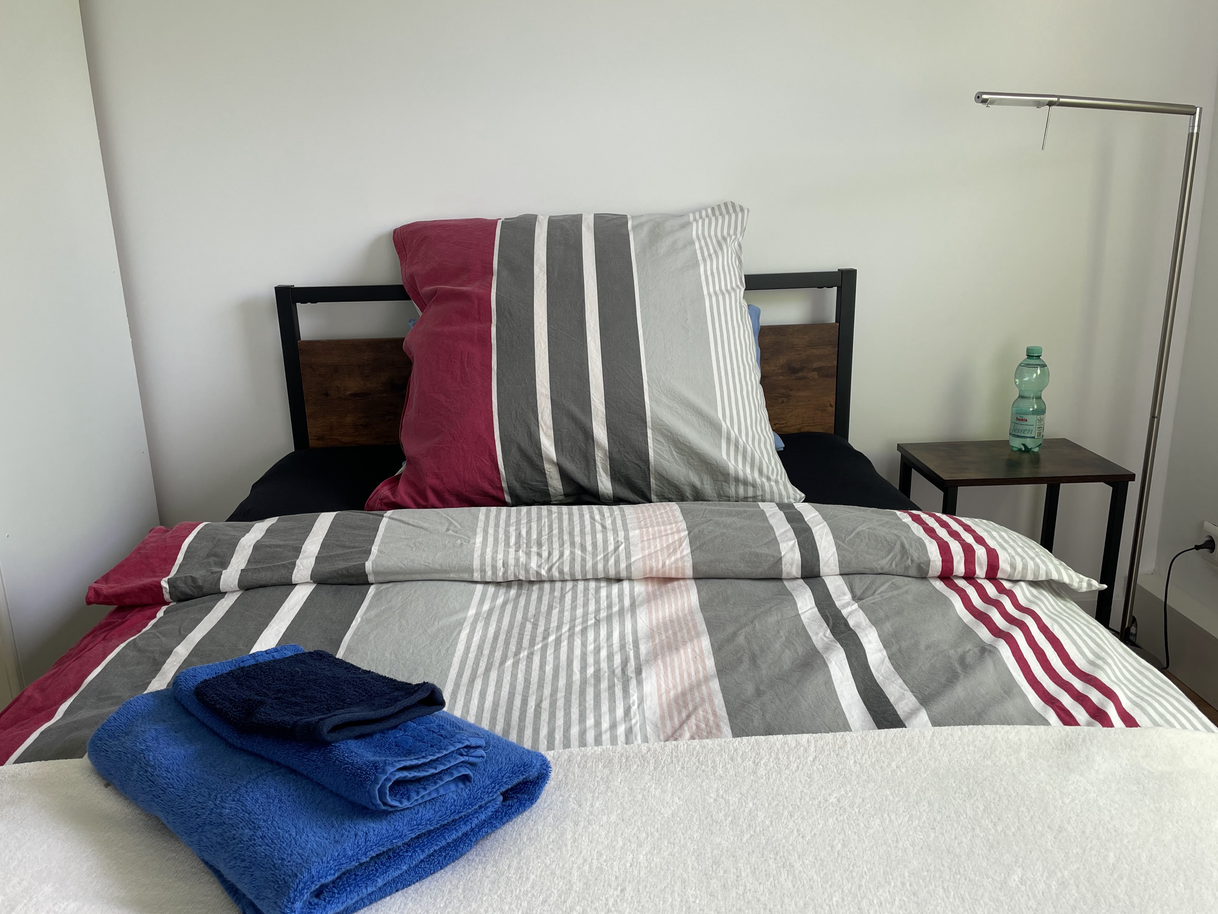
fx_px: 950
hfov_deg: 65.3
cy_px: 454
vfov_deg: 51.4
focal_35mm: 27
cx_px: 615
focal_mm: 4.2
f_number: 1.6
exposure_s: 1/121
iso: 40
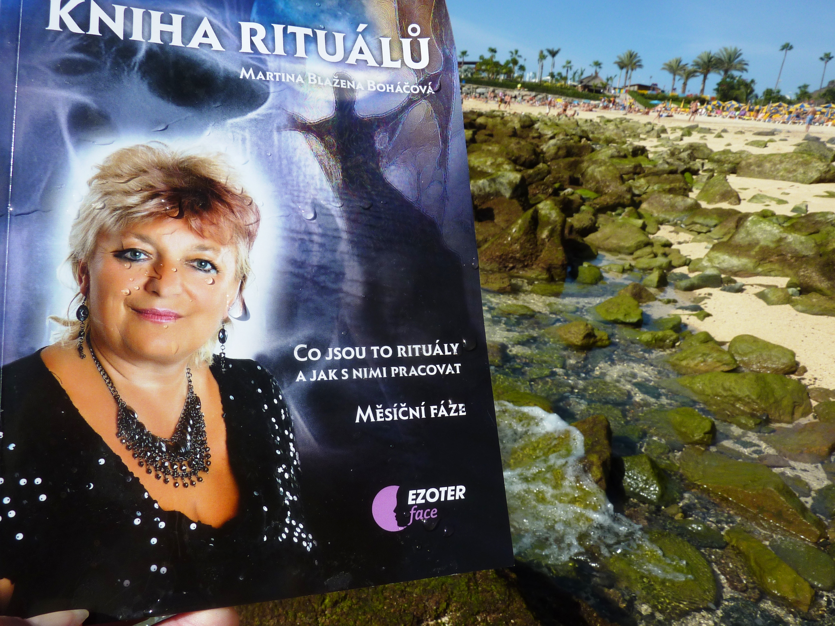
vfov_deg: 54.9
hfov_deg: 69.4
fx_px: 603
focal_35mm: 25
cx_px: 418
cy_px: 313
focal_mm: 4.1
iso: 80
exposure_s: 1/640
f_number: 5.6
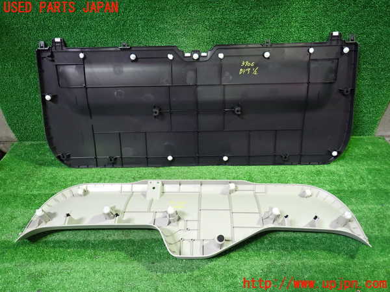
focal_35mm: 25
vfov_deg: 54.9
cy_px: 146
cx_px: 195
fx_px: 282
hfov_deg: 69.4
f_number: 2
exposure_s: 1/30
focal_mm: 4.5
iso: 400
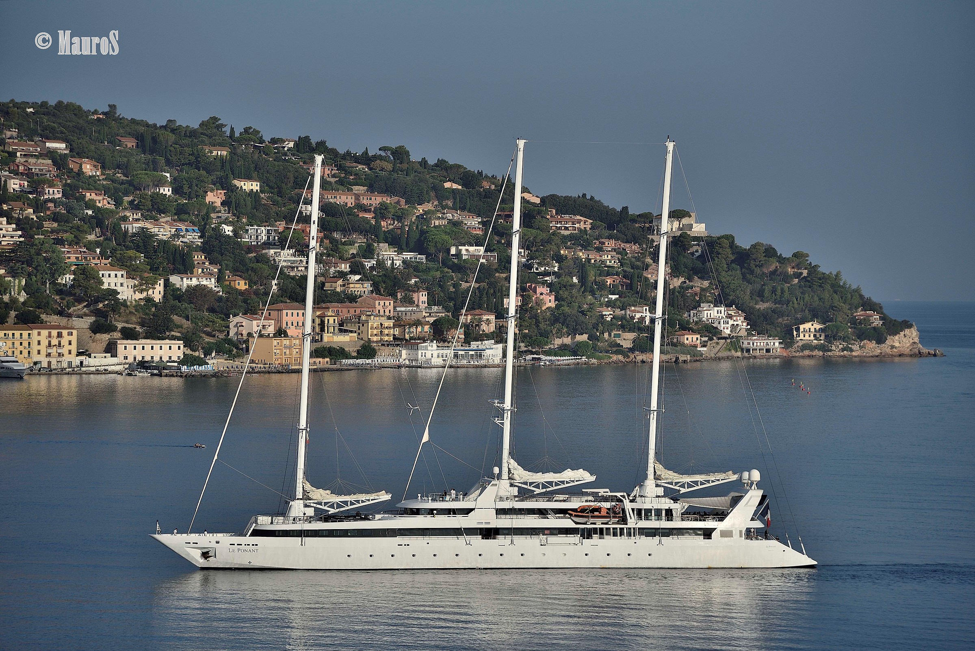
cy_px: 326
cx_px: 488
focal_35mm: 120
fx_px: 3251
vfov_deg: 11.4
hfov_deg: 17.1
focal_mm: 120
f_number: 4
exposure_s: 1/4000
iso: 100
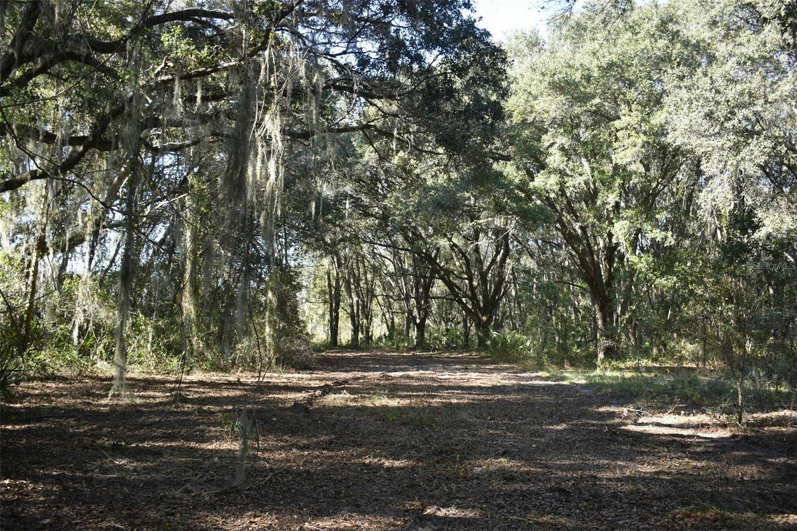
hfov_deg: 55.1
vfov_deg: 38.3
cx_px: 398
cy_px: 266
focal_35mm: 34
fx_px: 764
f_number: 4.5
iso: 400
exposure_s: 1/250
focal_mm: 23
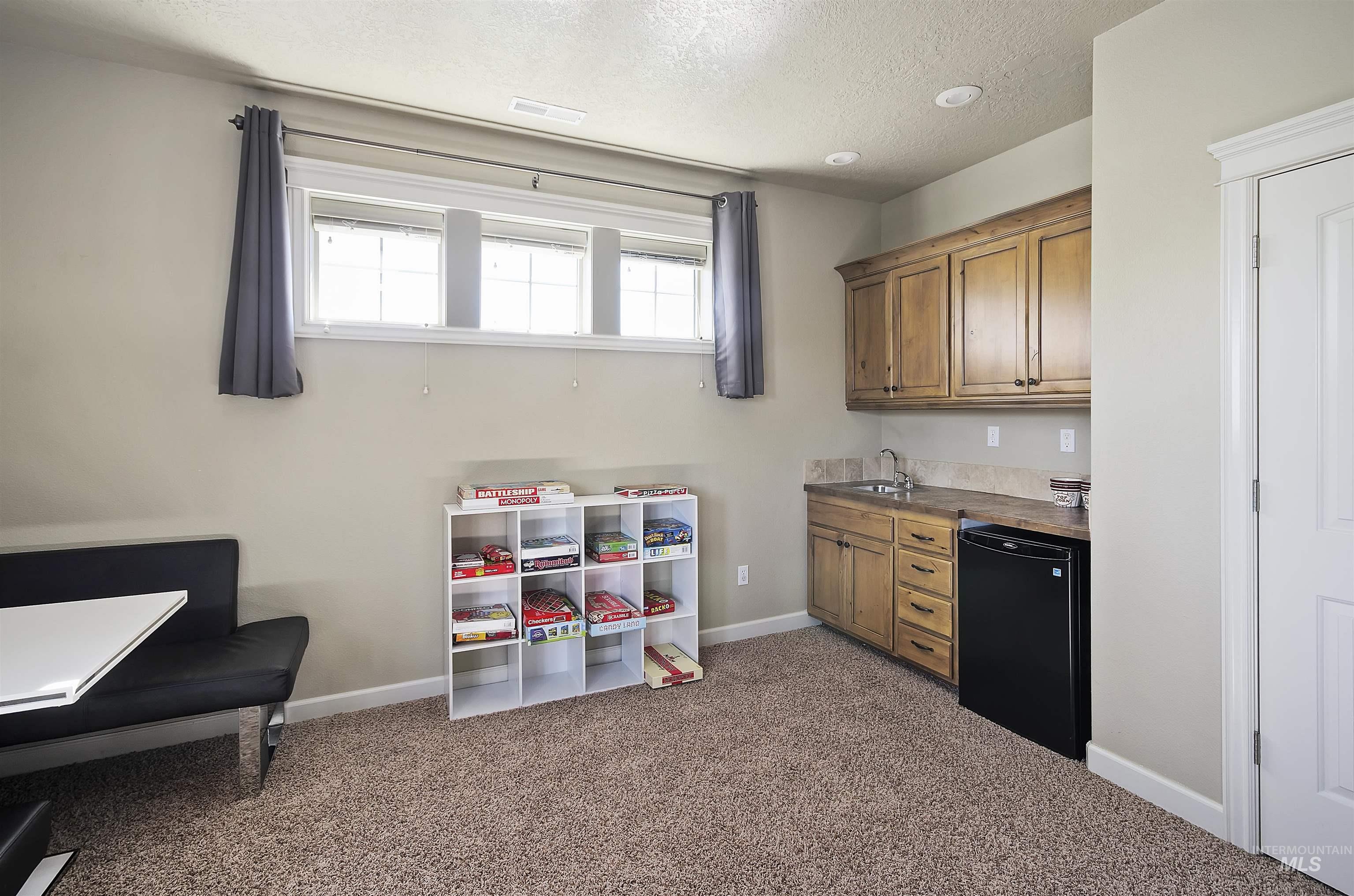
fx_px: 563
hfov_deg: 100.5
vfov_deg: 77.1
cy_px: 448
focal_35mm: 15
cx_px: 677
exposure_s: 1/4
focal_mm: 10
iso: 200
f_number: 6.7
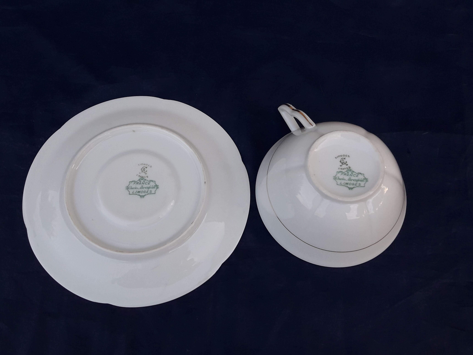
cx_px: 236
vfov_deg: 49.7
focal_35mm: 28
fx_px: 383
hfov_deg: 63.4
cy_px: 178
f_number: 1.9
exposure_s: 1/100
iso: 50
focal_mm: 3.7
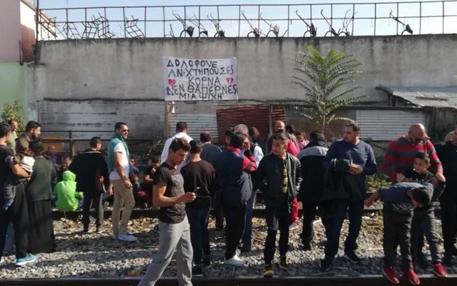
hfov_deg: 58.1
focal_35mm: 33
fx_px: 411
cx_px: 234
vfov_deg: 38.3
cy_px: 124
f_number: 2.2
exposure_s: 1/719
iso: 50
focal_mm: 3.83
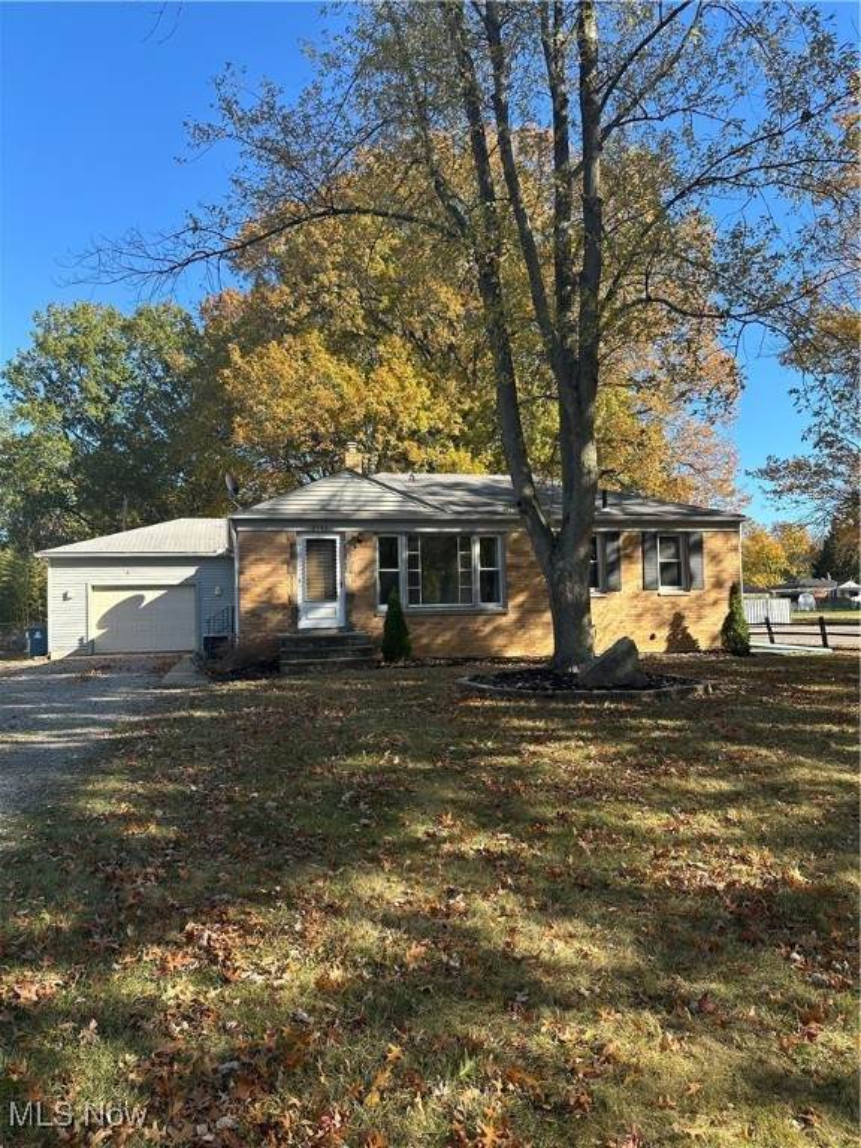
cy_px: 574
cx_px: 430
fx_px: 796
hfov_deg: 56.8
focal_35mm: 24
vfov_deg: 71.6
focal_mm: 6.86
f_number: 1.78
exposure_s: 1/1131
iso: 80
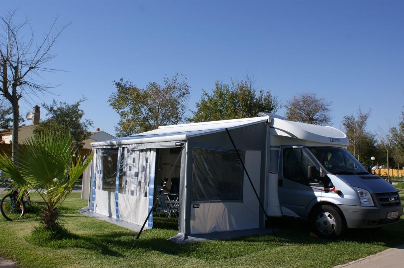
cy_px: 134
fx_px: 370
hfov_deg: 57.3
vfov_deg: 39.9
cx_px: 202
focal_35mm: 33
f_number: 10
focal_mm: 22
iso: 100
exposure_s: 1/200
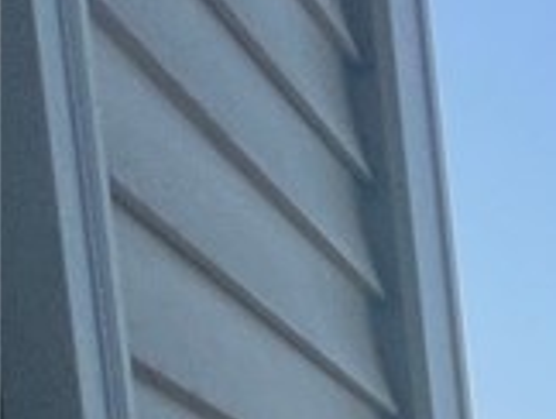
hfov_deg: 10.8
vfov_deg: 14.1
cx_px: 1754
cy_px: 920
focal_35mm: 82
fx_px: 1319
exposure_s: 1/803
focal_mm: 1.57
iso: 32
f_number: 1.8
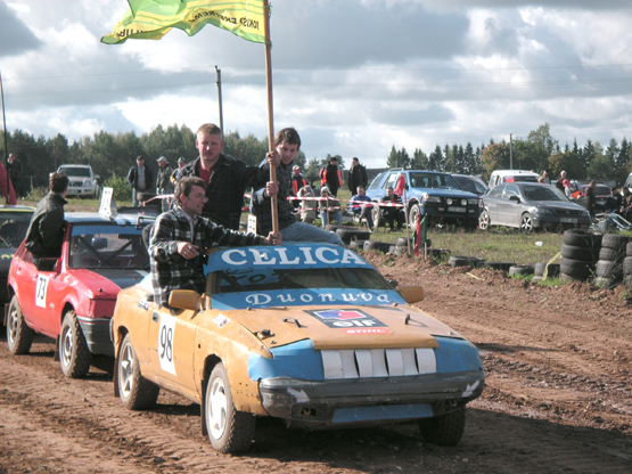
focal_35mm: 110
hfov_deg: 17.9
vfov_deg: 13.5
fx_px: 2008
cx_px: 316
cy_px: 237
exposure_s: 1/350
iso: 50
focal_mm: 18.3
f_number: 4
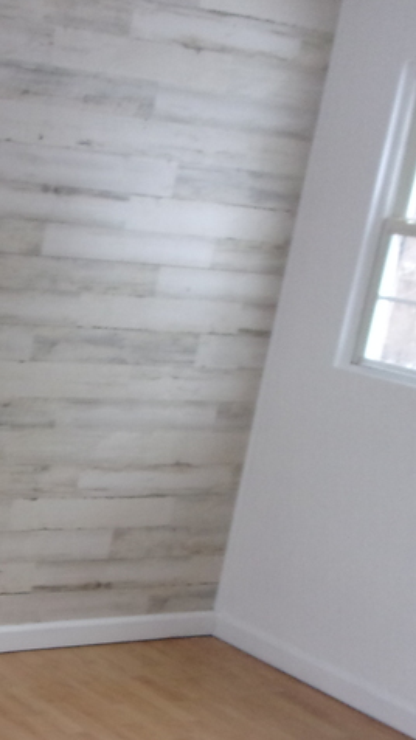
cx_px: -255
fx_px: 1256
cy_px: 478
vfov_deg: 32.6
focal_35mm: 64
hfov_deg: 16.6
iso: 200
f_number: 3.9
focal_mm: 5.1
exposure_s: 1/34
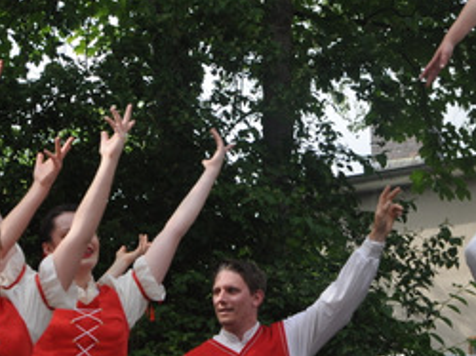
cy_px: 342
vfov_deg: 12.1
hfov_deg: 16.2
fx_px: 1664
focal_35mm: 121
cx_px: 110
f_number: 4
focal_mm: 35
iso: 400
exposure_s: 1/1000
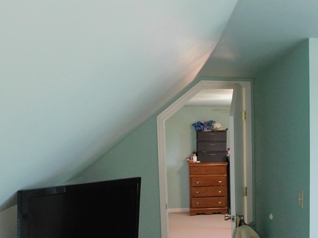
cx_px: 280
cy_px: 184
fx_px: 395
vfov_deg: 32.8
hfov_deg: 40.8
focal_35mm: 43
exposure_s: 1/30
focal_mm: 4
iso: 400
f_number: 3
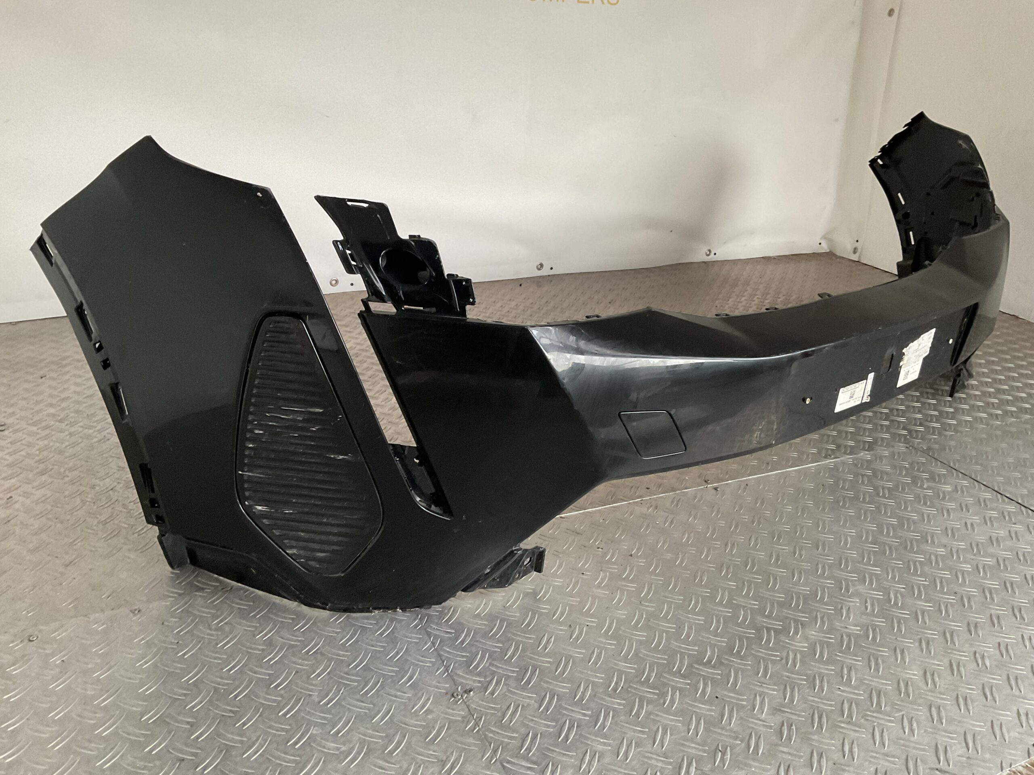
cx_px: 517
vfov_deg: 48.2
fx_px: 866
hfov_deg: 61.7
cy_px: 388
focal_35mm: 29
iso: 160
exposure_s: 1/60
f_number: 1.8
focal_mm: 3
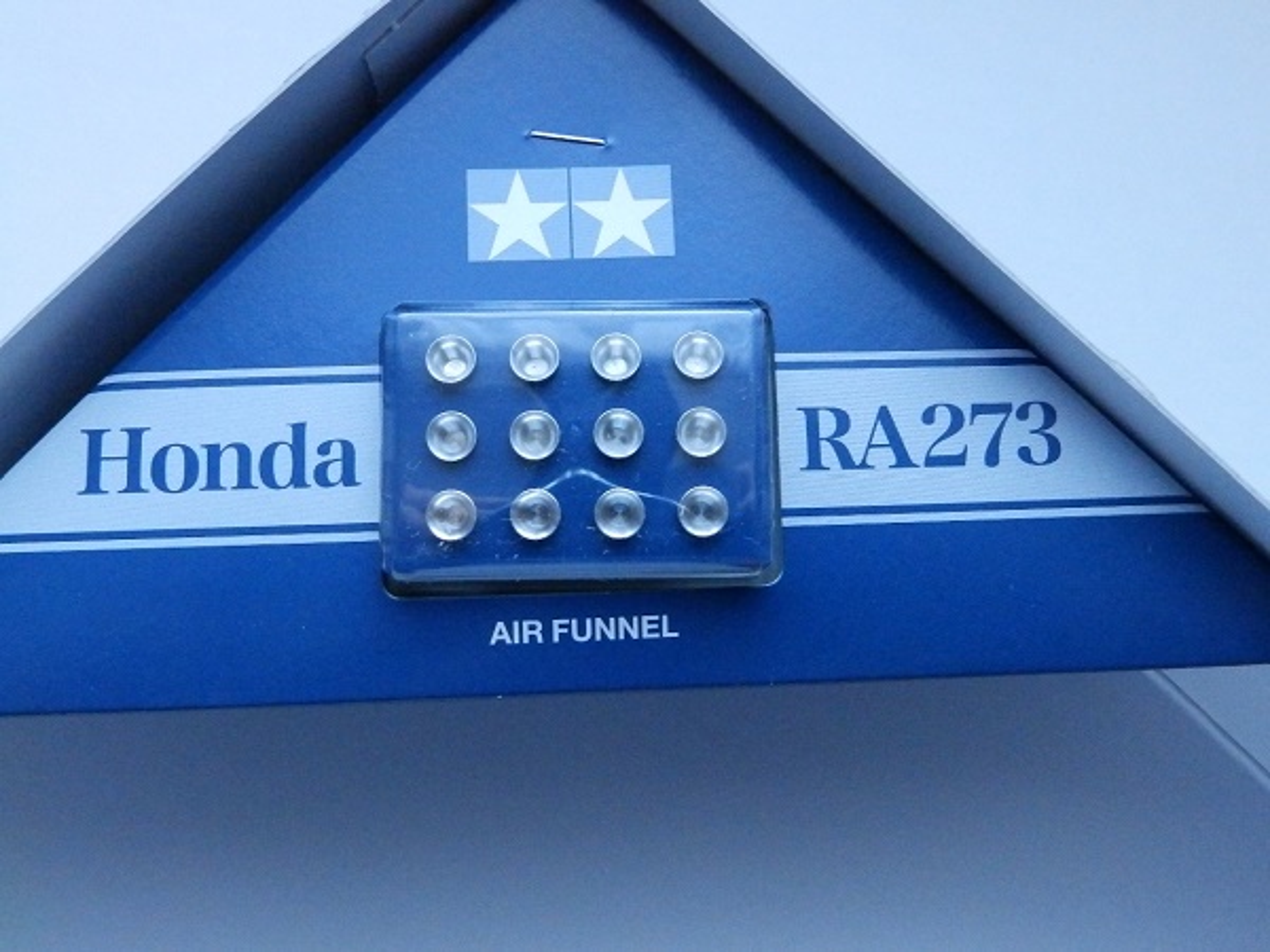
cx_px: 635
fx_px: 1174
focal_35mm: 32
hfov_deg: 56.8
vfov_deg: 44.2
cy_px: 476
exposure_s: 1/50
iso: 1600
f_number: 3.7
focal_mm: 5.7
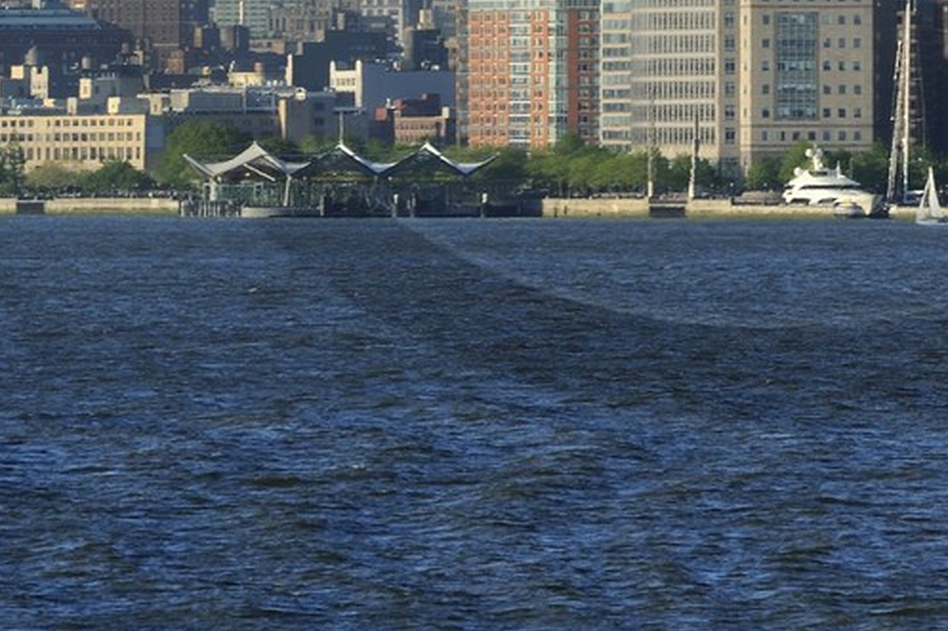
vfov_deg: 2.1
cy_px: -372
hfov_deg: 3.2
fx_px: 16952
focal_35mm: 644
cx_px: 771
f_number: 11
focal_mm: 200
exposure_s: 1/200
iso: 200
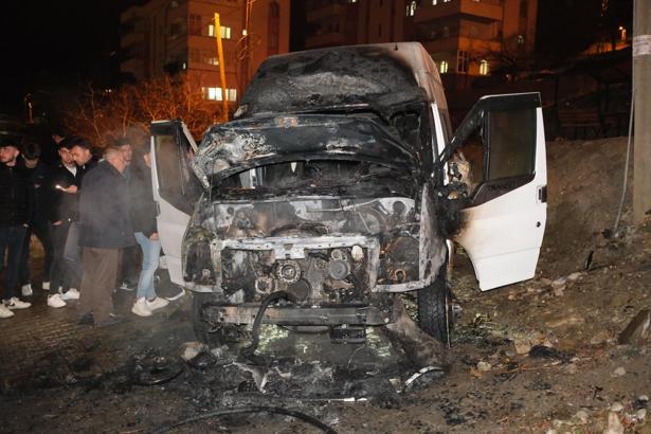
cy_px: 217
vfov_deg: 37.9
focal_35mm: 35
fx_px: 633
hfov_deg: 54.4
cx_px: 326
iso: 6400
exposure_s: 1/60
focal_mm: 23
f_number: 2
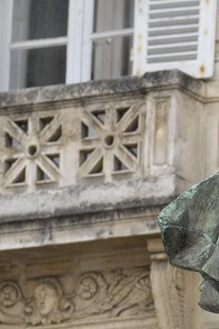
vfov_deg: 3.6
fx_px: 5234
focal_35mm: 573
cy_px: 348
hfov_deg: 2.4
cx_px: 542
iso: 100
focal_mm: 70
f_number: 4.5
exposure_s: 1/160
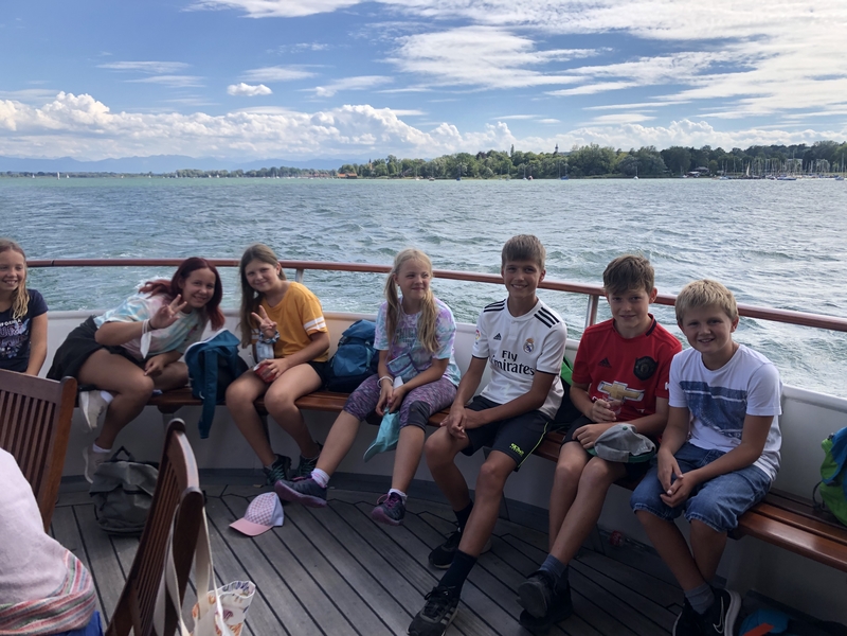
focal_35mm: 28
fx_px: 685
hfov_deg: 63.4
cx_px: 424
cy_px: 318
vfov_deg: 49.7
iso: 20
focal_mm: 4
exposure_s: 1/1412
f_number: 1.8
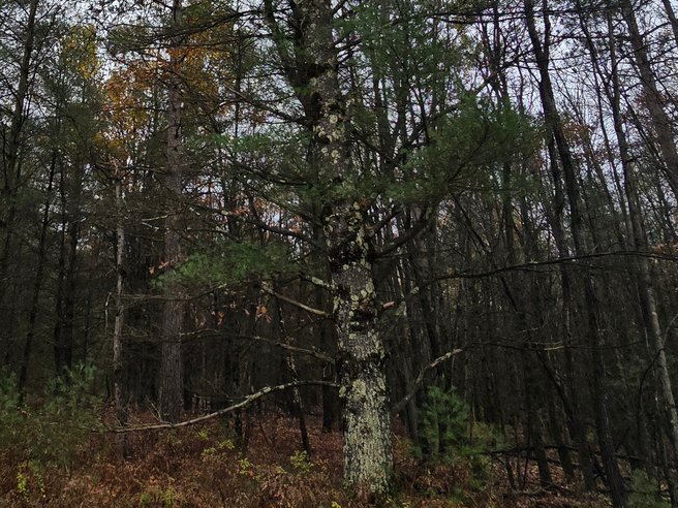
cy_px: 39
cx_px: 155
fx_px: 588
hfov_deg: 56.4
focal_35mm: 30
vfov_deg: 42.4
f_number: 2.2
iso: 50
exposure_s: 1/621
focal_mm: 2.2
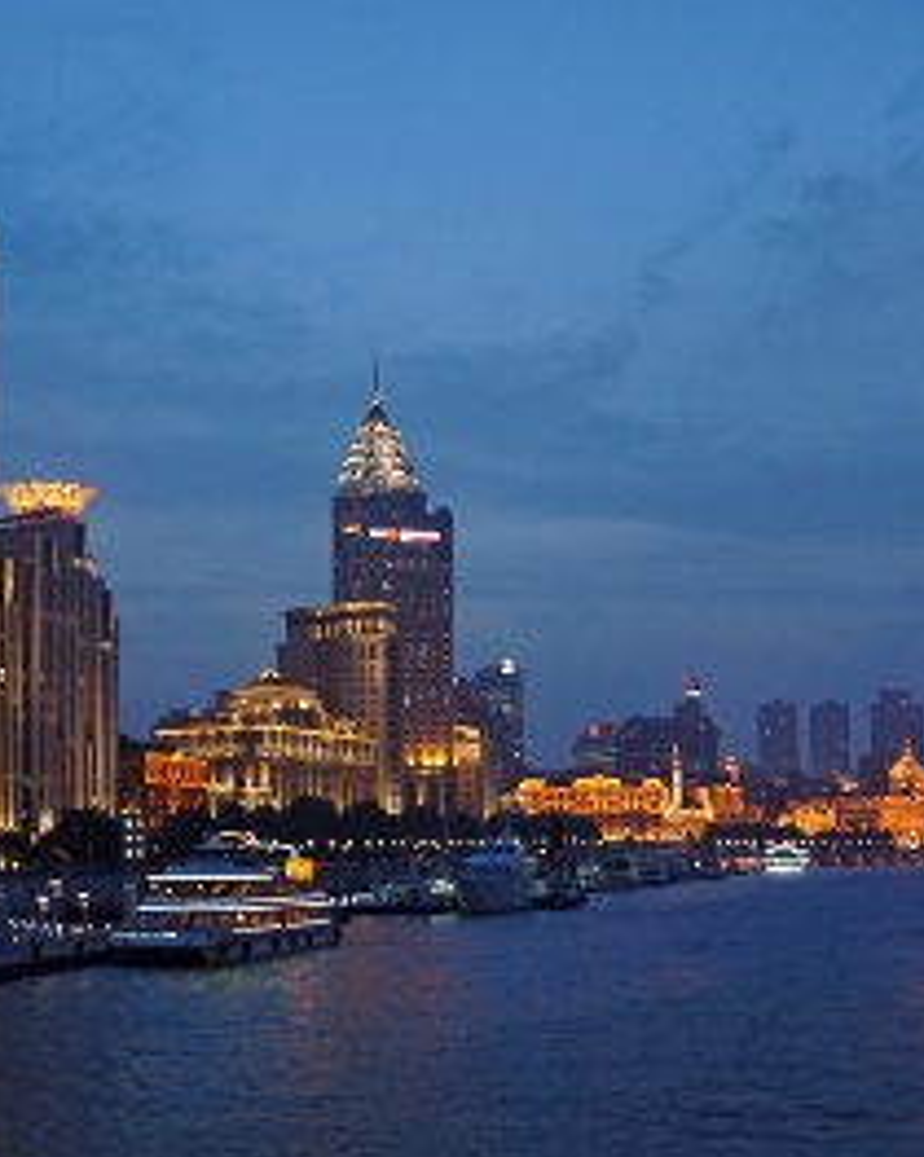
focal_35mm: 60
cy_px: 583
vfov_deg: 31.5
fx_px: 2053
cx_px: 365
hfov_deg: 25.3
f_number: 4
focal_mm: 28
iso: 1600
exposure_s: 1/60
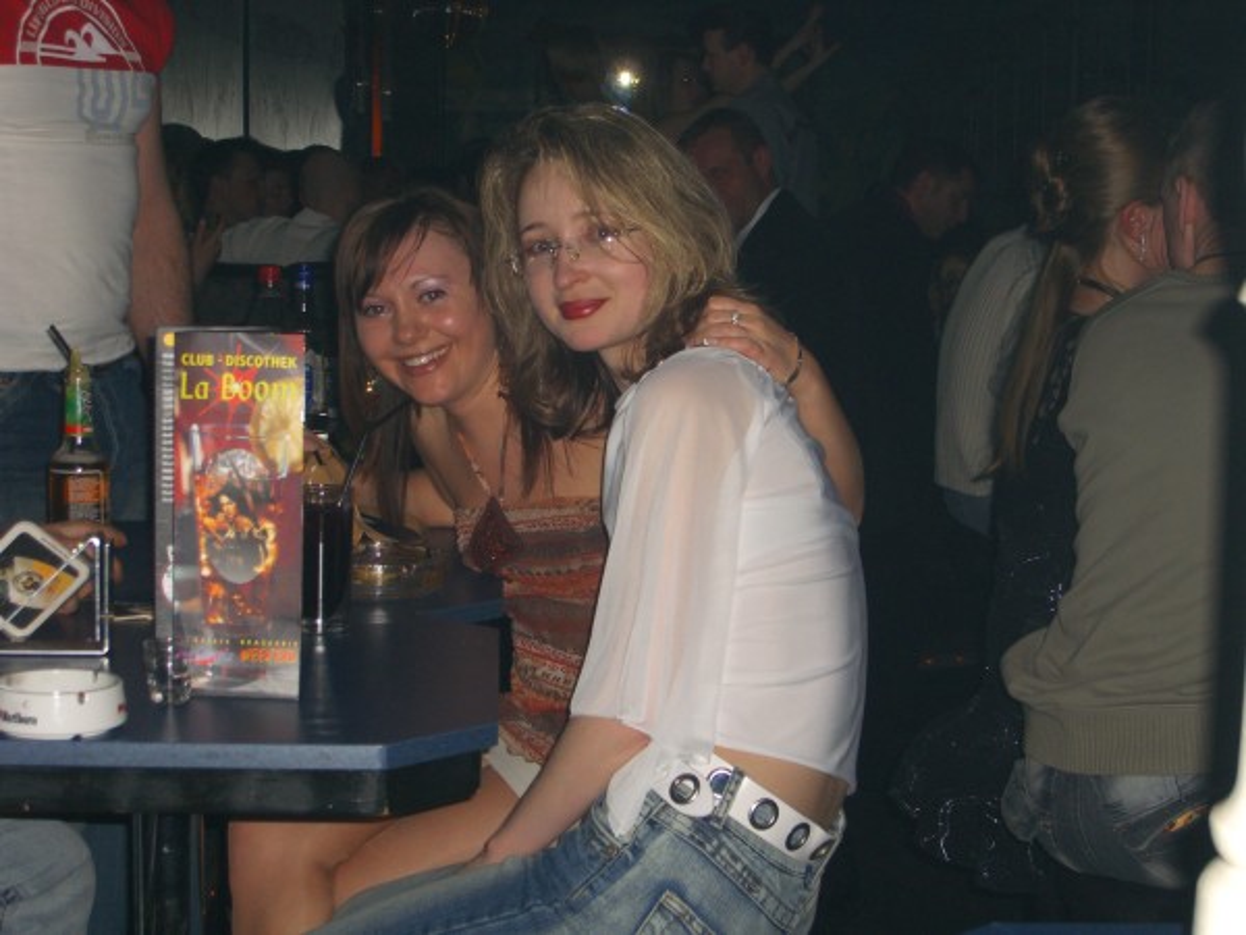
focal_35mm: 68
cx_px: 623
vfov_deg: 21.6
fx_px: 2448
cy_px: 468
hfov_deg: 28.6
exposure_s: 1/60
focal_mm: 14.2
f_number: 4
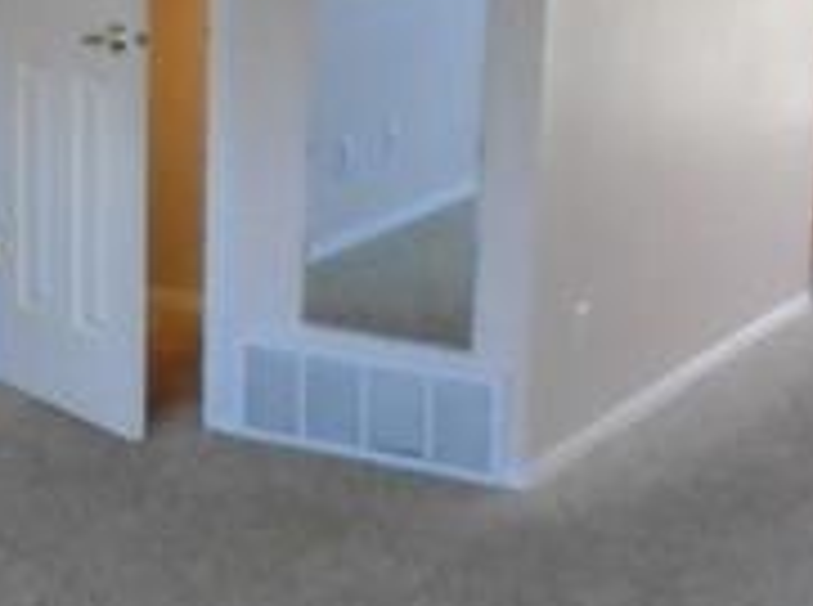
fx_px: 2156
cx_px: -90
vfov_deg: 16.0
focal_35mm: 92
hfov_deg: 20.3
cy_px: 312
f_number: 3.2
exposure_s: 1/100
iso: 800
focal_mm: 4.6
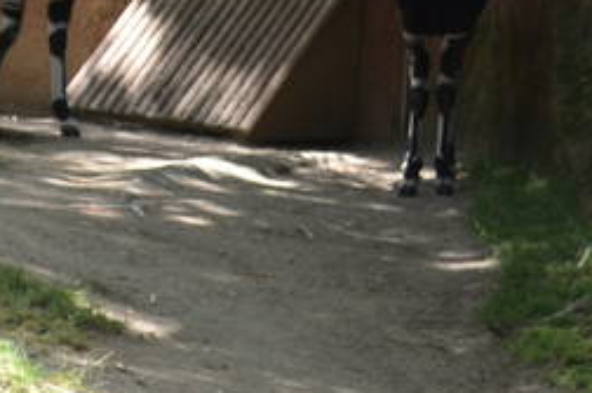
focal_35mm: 381
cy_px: -306
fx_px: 6253
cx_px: -439
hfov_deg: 5.3
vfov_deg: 3.6
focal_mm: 40
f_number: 5.6
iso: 200
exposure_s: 1/125
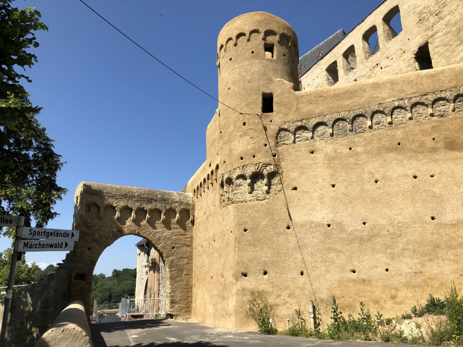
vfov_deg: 49.7
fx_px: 375
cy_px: 174
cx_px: 232
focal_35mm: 28
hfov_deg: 63.4
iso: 20
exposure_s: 1/2000
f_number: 1.8
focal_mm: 4
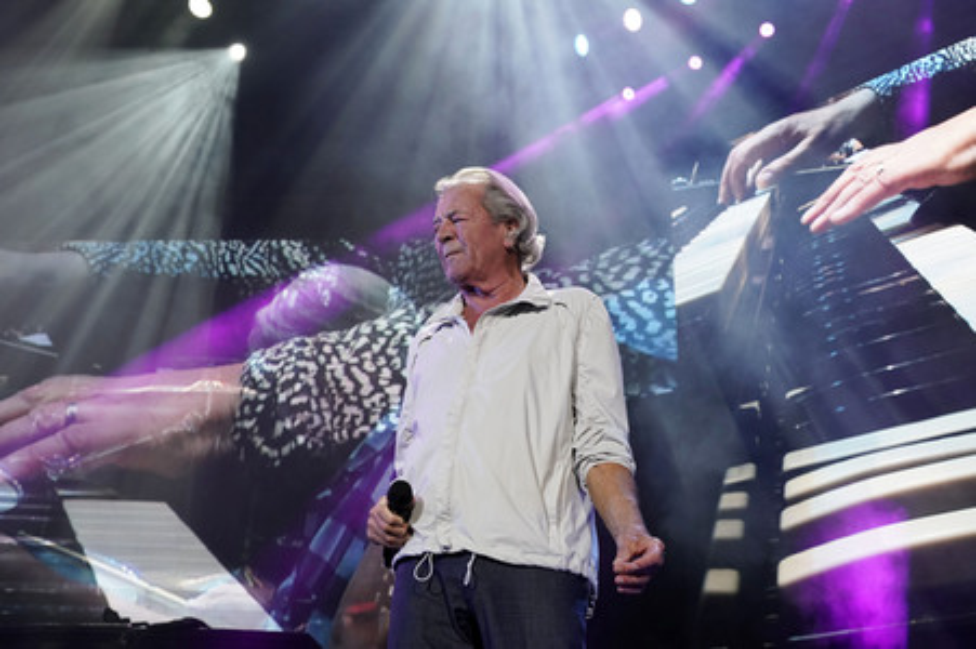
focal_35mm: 44
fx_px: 1192
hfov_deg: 44.5
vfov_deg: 30.5
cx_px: 488
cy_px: 324
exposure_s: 1/320
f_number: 5.6
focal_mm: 44
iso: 1600
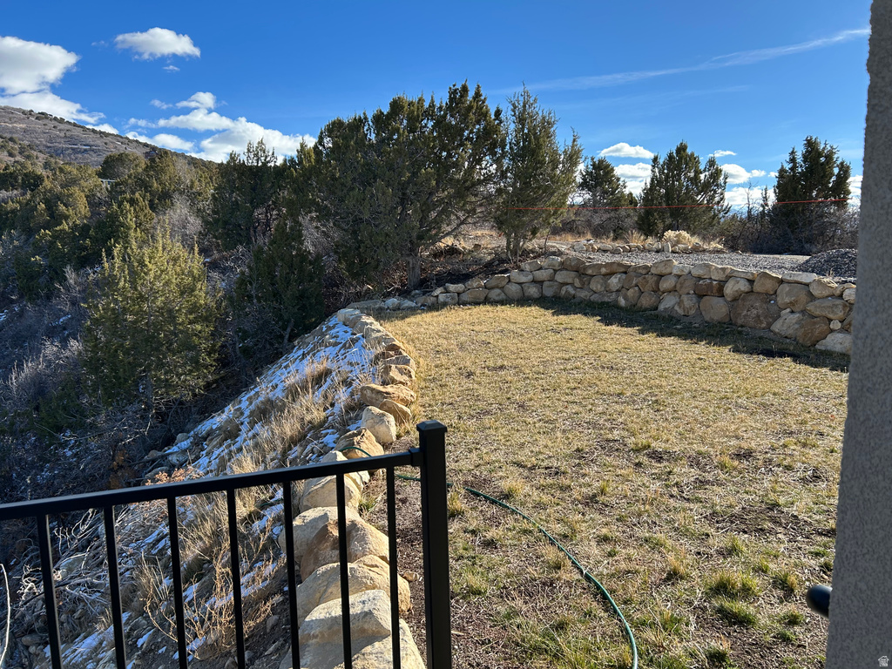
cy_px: 334
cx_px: 446
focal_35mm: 26
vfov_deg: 53.1
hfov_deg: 67.3
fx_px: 670
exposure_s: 1/2252
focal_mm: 5.7
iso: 50
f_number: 1.5
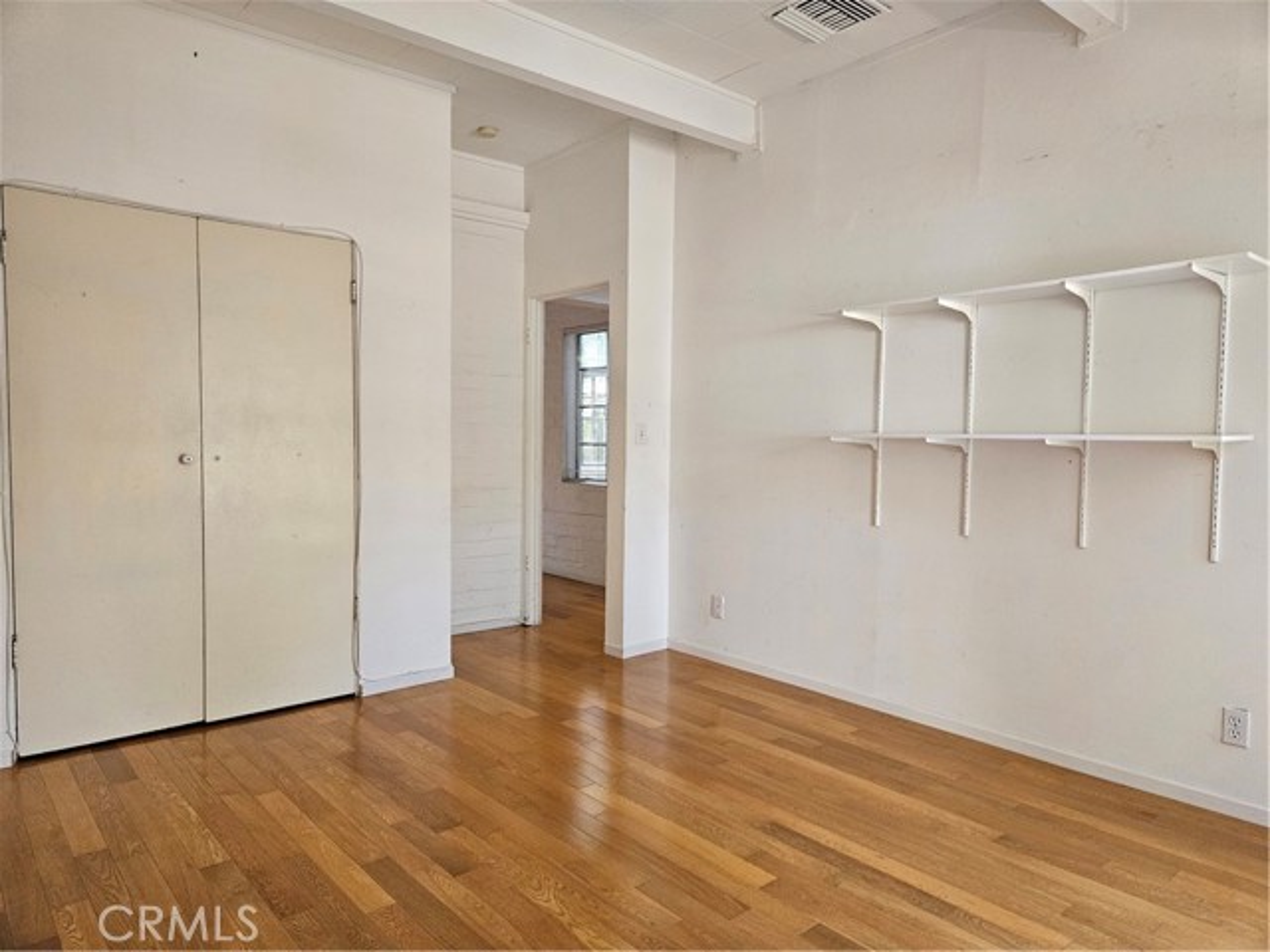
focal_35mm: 23
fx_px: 844
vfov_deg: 58.9
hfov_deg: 73.9
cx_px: 635
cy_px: 476
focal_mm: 5.4
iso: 640
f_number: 1.8
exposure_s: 1/170
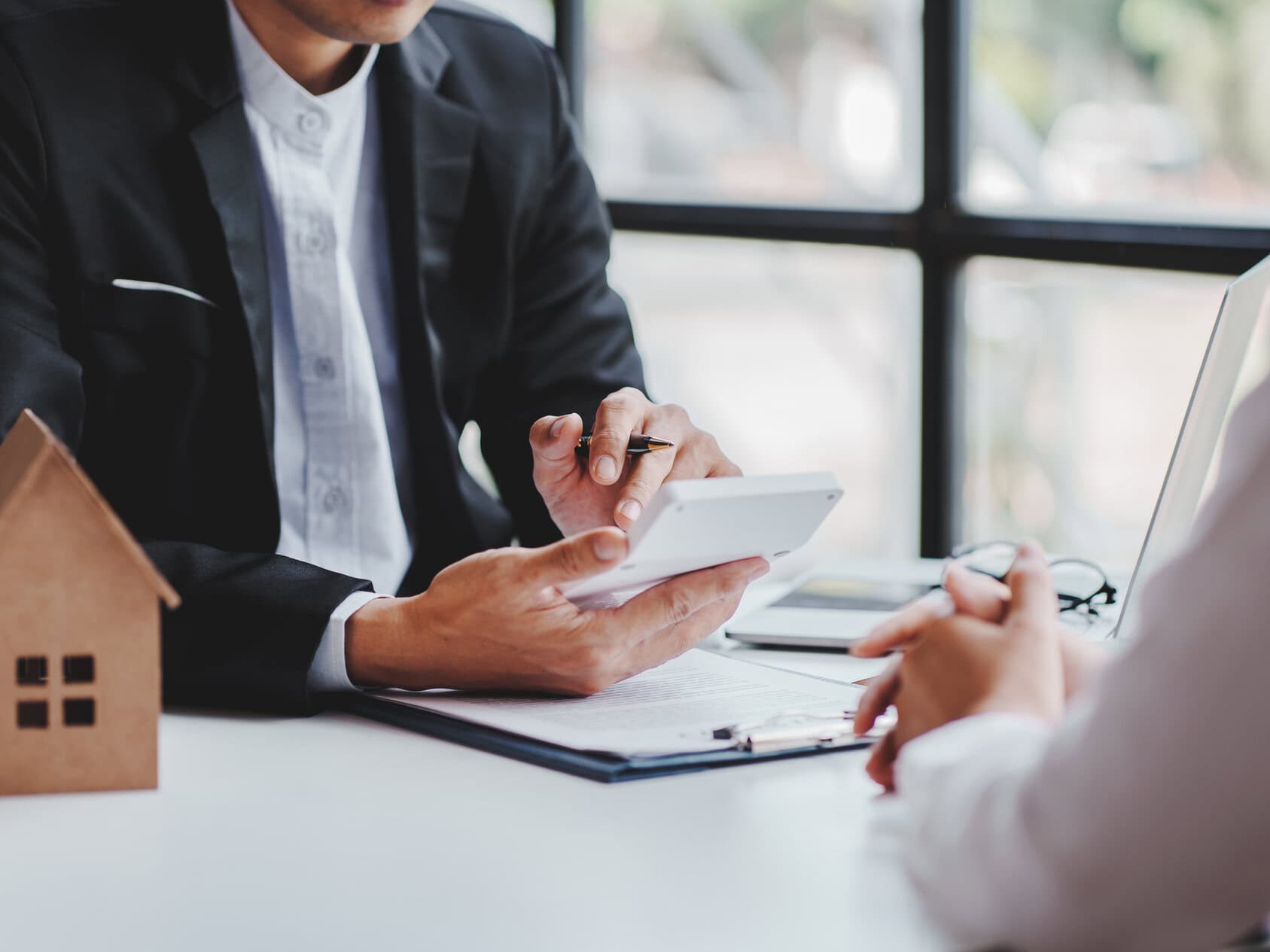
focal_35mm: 93
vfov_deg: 15.9
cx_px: 572
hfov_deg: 21.1
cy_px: 479
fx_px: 3412
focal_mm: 85
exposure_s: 1/200
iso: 125
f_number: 2.5
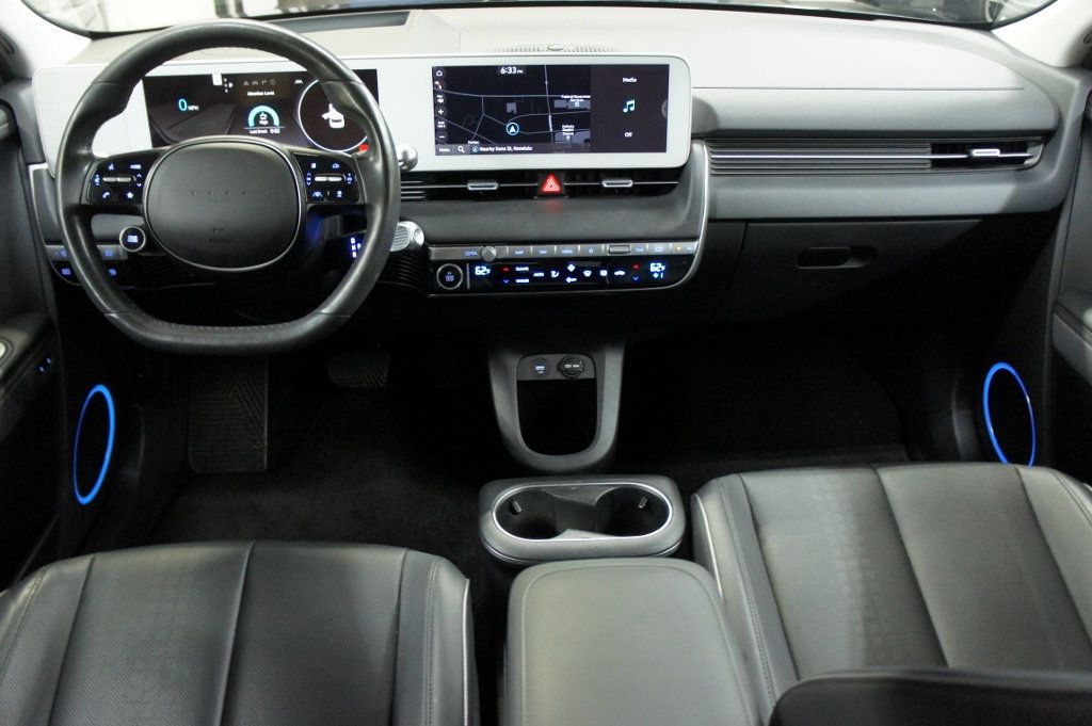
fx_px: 864
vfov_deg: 45.6
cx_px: 546
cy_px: 363
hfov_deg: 64.6
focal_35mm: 28
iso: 1600
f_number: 3.5
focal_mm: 19
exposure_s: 1/20
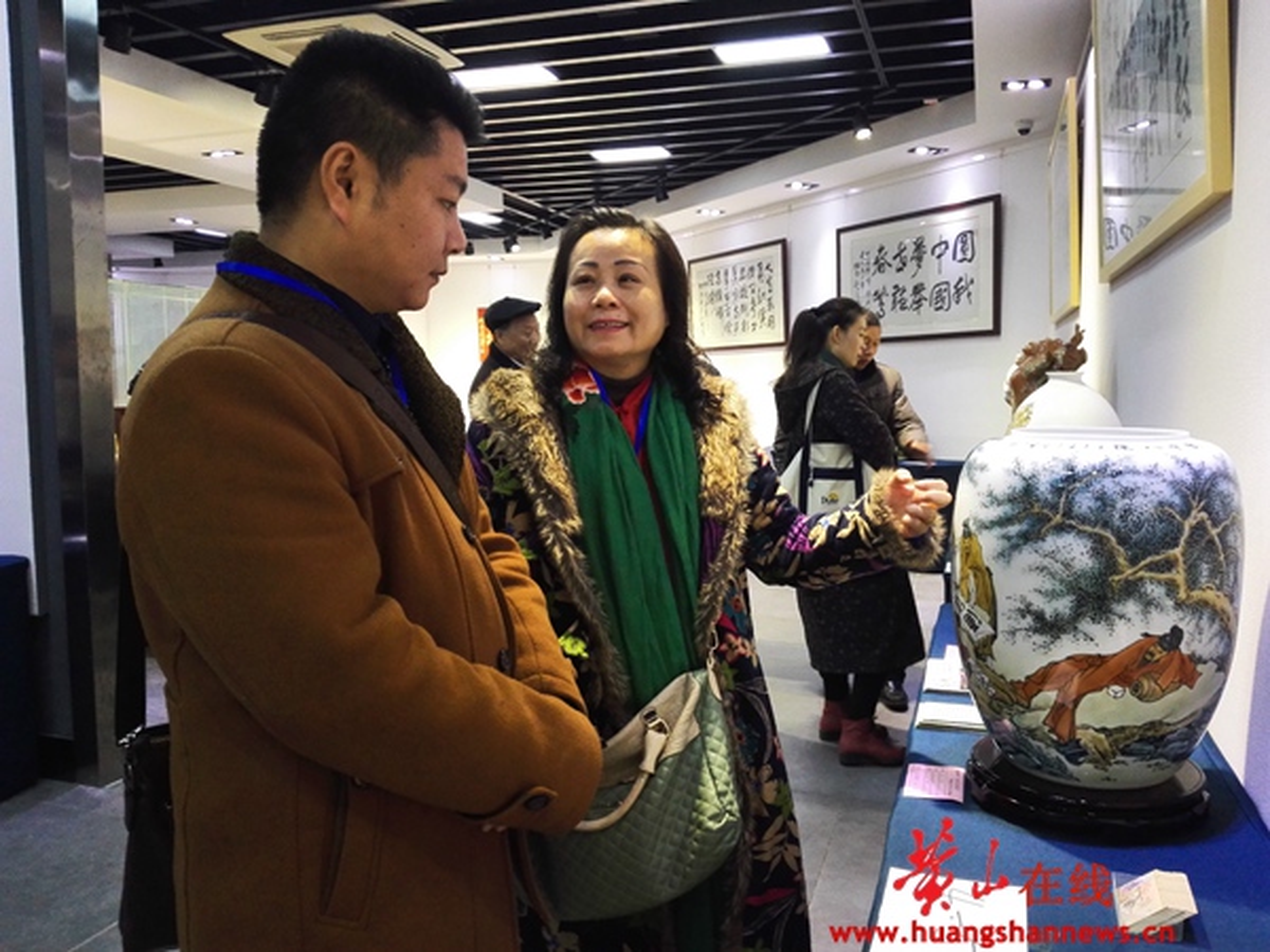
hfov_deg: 61.7
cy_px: 476
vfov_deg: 48.2
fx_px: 1064
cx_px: 635
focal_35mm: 29
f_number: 2
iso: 250
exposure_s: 1/33.3
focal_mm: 3.8
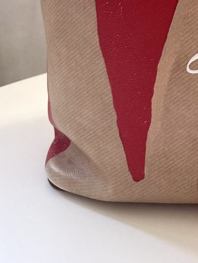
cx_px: 326
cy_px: -150
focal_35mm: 88
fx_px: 671
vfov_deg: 19.1
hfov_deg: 15.1
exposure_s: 1/121
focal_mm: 6.86
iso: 100
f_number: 1.78
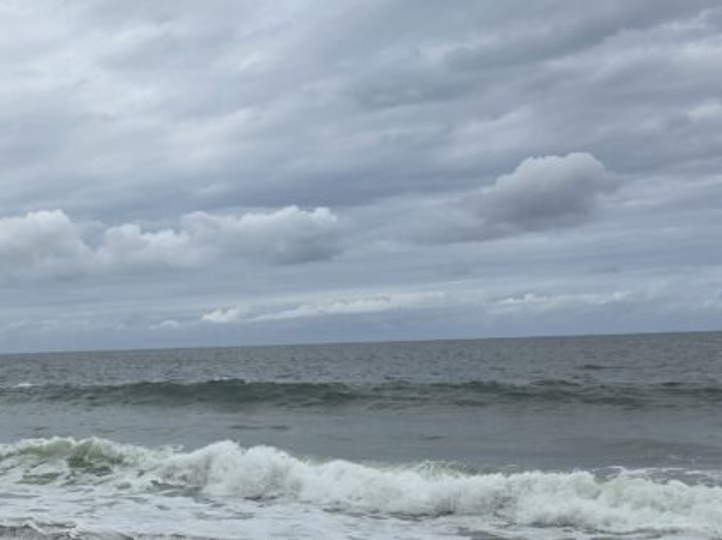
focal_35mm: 56
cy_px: 209
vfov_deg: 26.0
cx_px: -5
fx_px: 1167
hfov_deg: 31.7
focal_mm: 6.3
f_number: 1.7
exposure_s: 1/7944
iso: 40
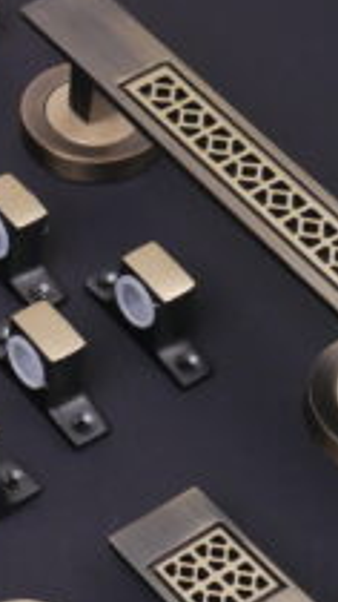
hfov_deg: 10.8
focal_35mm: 109
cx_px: -106
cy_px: 388
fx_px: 1738
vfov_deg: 19.6
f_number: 7.1
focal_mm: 21
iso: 1000
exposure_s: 1/30
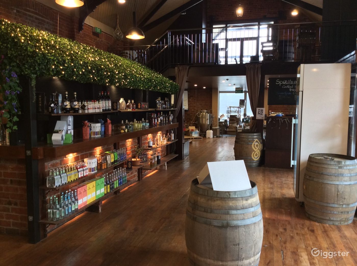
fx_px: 329
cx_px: 178
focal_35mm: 32
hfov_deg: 56.9
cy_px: 133
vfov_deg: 44.0
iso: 100
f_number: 2.4
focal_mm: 3.3
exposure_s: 1/25
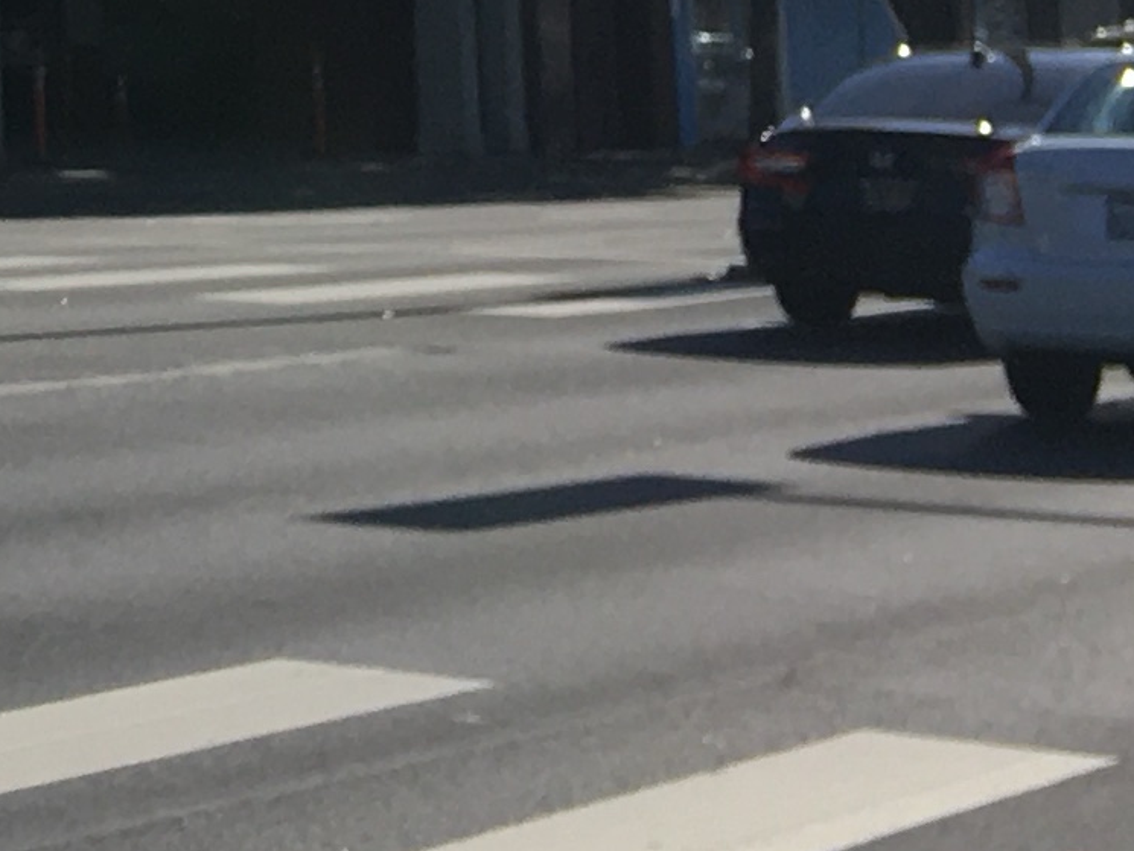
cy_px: -853
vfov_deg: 8.9
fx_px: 5144
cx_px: -1003
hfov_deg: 11.5
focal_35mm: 157
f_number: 2.2
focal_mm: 4.15
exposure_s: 1/1603
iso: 25
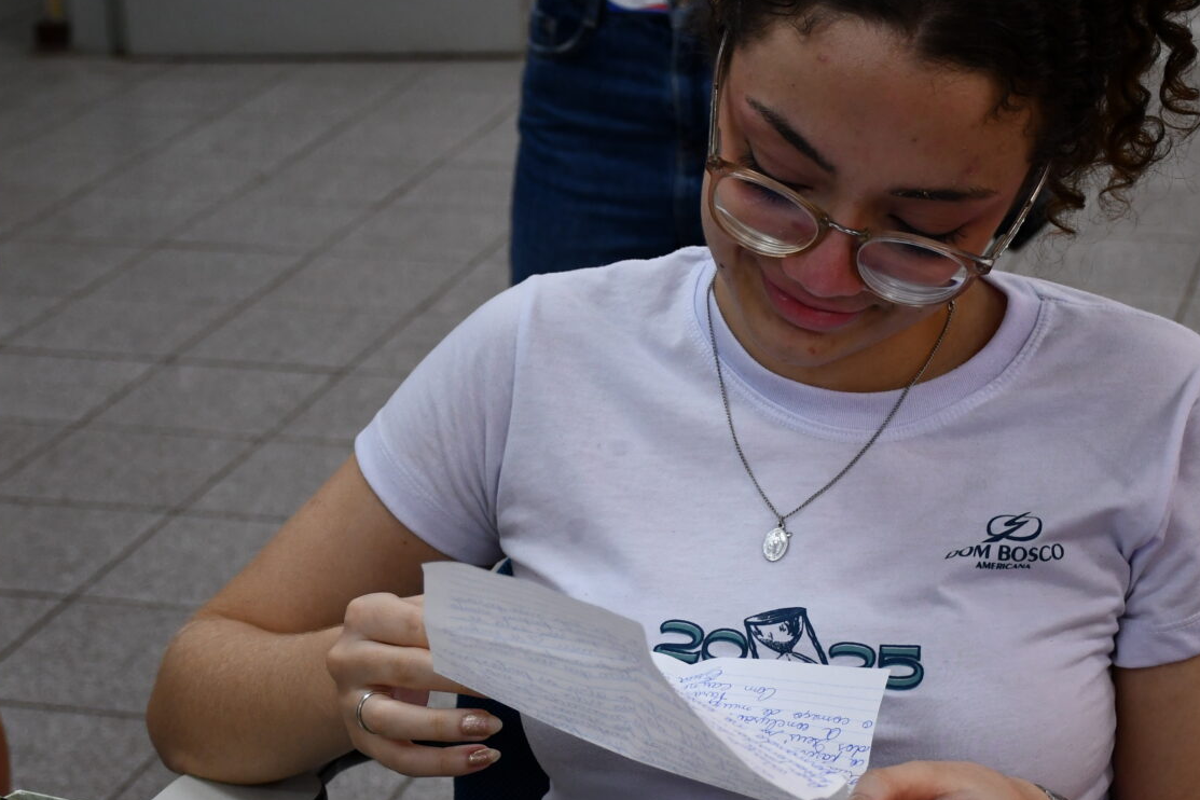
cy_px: 554
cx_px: 623
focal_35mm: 88
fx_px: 2933
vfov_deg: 15.5
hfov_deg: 23.1
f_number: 4.2
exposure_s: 1/125
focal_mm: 34
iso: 800
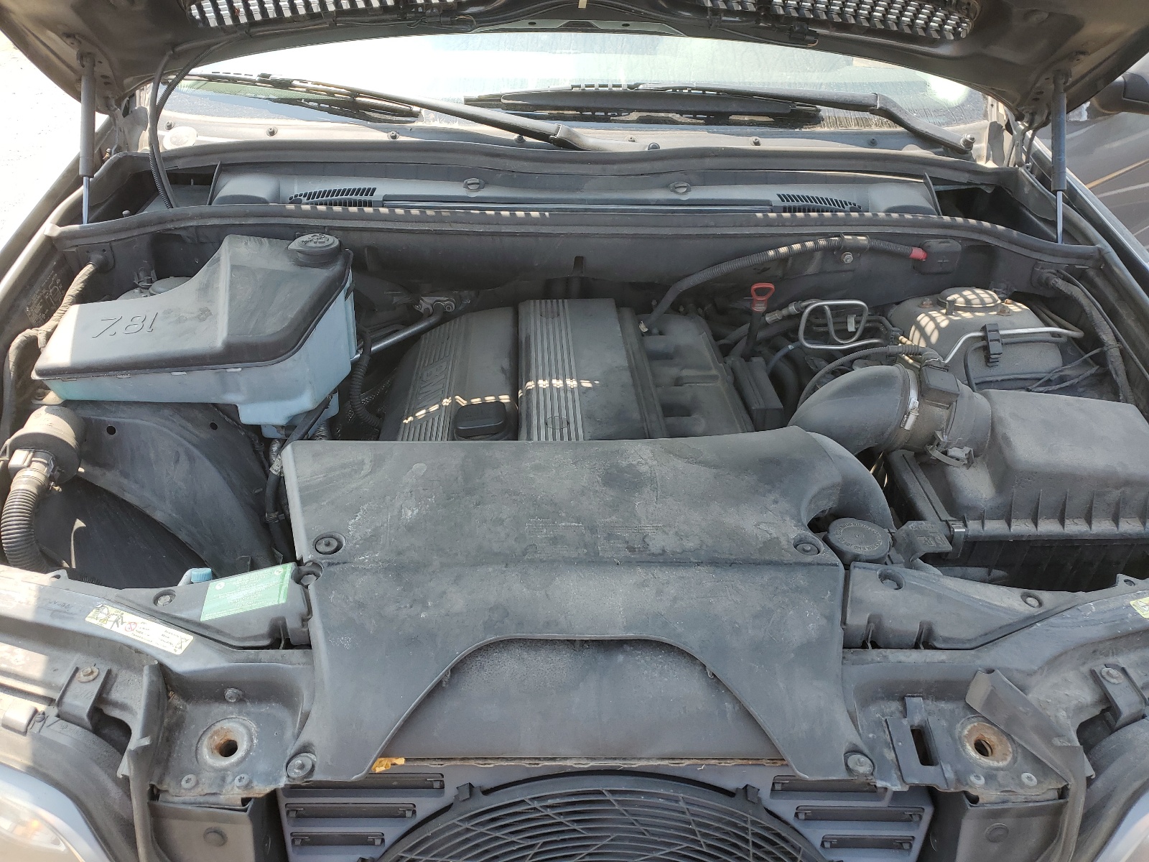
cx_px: 574
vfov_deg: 53.1
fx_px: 863
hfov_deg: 67.3
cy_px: 431
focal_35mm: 26
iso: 50
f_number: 1.5
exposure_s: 1/526
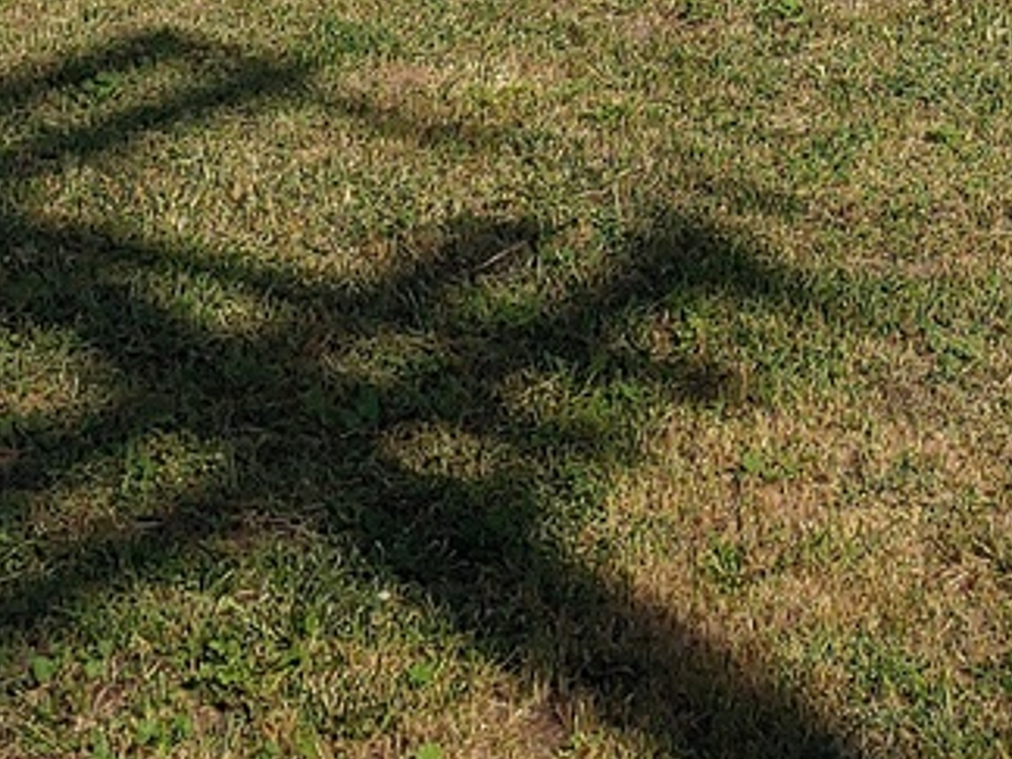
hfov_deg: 17.2
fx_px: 3245
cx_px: 1071
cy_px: -796
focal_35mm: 111
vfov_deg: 11.8
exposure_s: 1/4000
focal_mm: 4.23
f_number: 1.5
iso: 50
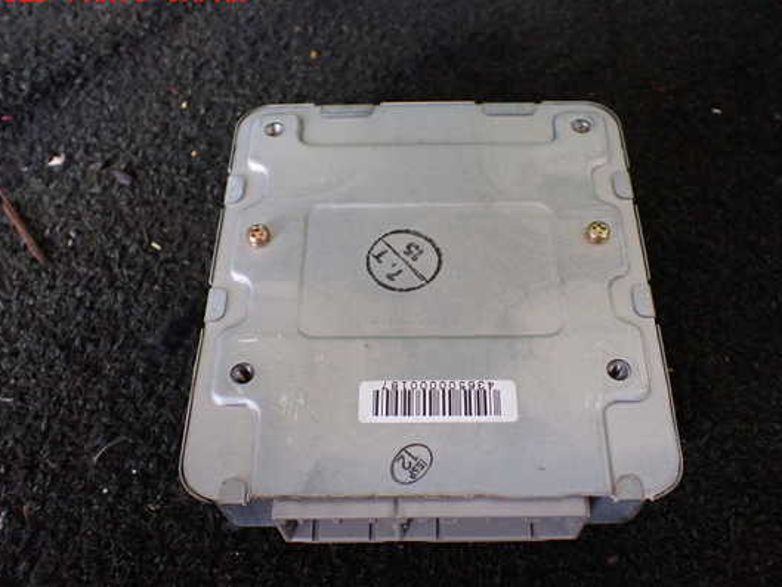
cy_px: 306
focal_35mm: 34
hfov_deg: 53.9
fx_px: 768
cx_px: 421
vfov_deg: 41.8
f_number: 2.3
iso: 320
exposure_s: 1/125
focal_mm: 5.4
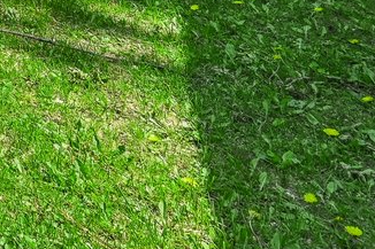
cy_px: -425
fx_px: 916
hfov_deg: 12.9
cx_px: -646
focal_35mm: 88
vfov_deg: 11.5
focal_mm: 14
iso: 400
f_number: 8
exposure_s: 1/320
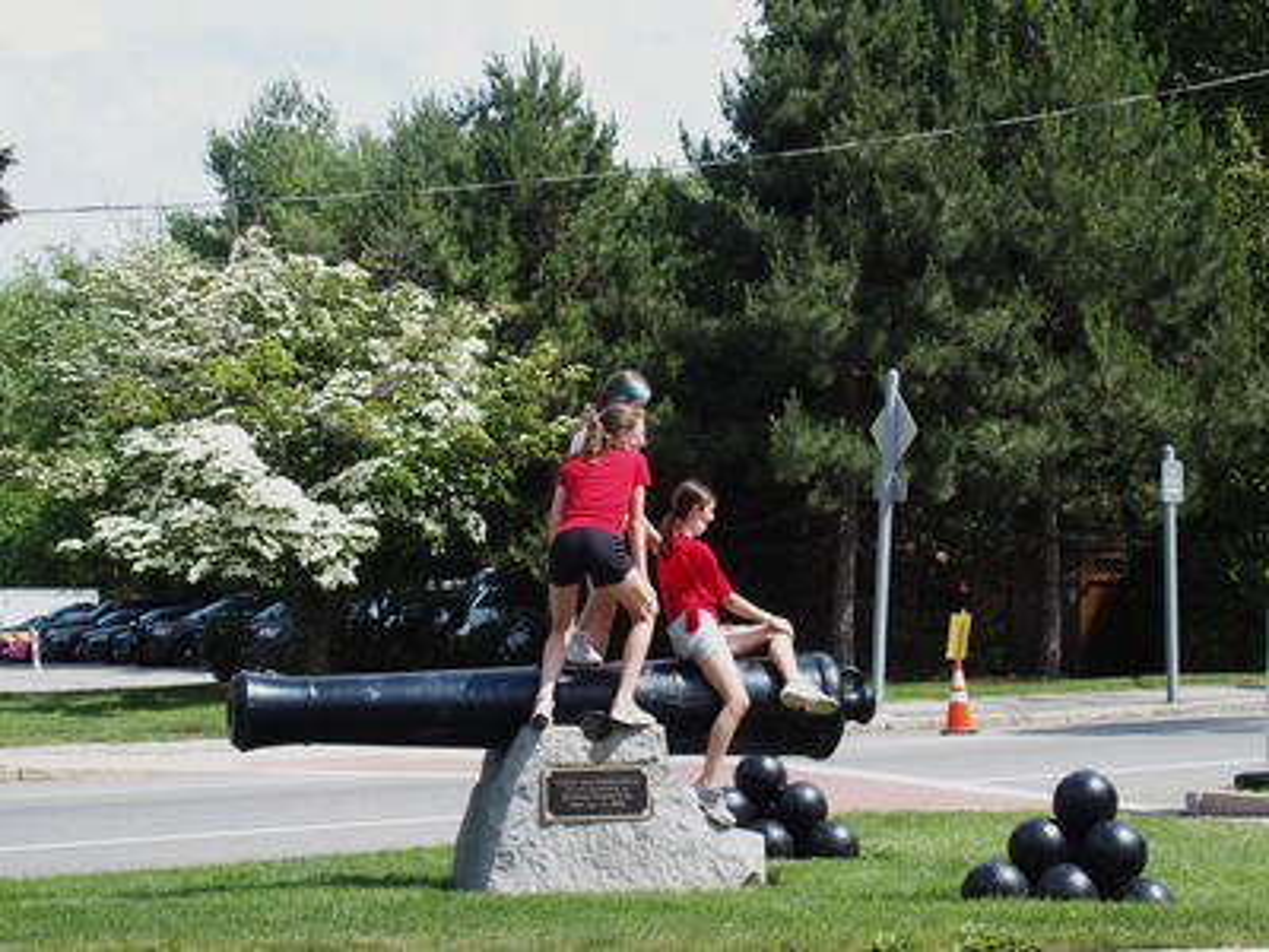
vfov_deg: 19.4
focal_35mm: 76
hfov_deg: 25.7
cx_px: 634
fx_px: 2786
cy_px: 476
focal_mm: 16.1
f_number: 3.5
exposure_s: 1/640
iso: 100
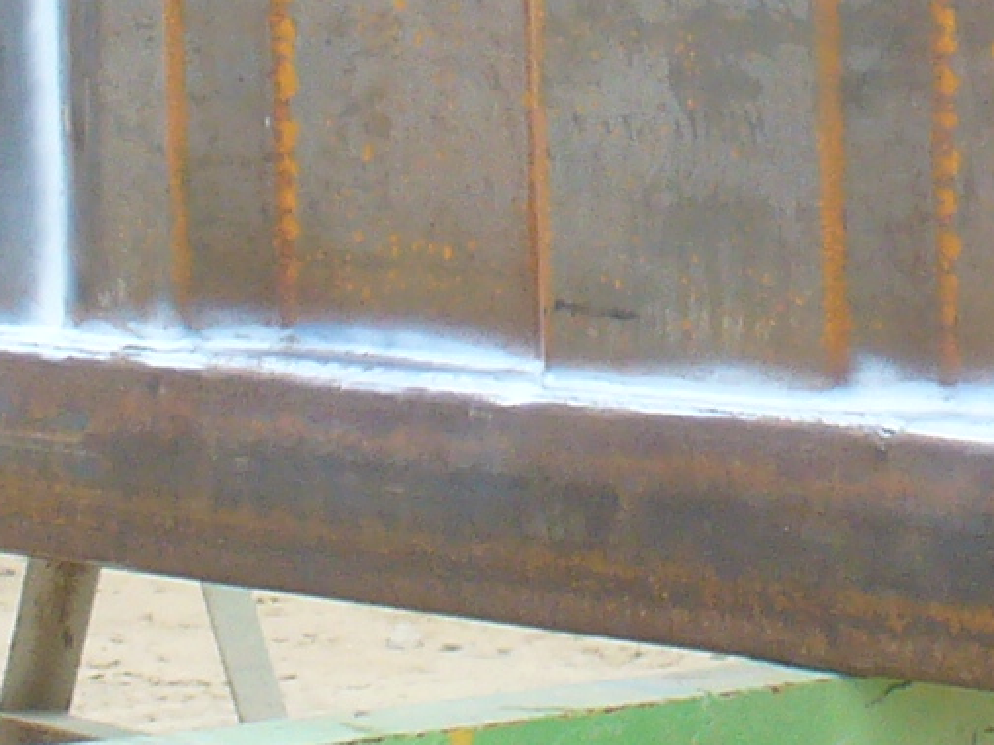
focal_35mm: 205
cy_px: -254
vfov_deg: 7.2
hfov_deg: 9.6
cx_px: 941
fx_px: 5887
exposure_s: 1/80
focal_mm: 6.1
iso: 80
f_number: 2.8
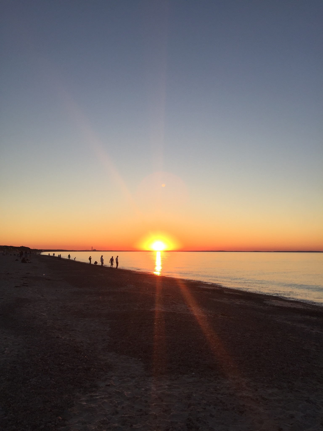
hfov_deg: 48.2
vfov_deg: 61.7
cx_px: 162
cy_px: 216
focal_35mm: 29
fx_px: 361
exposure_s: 1/760
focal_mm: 4.15
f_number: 2.2
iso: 32
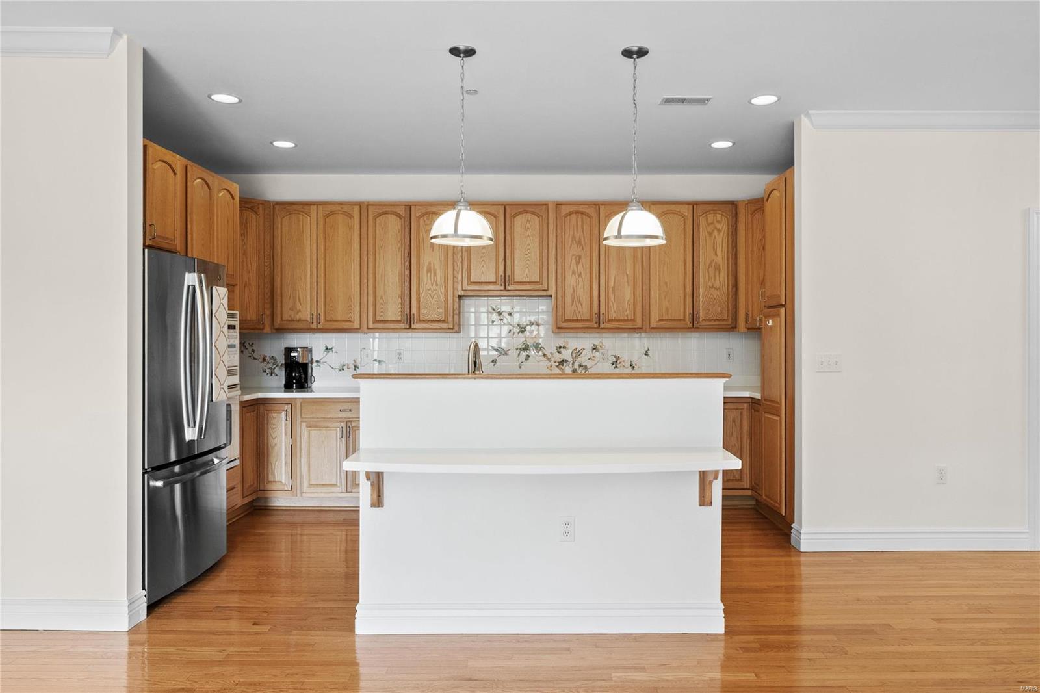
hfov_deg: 73.8
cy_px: 346
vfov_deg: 53.1
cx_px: 520
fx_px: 693
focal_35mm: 24
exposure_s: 1/1.67
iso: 400
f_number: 8
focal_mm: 12
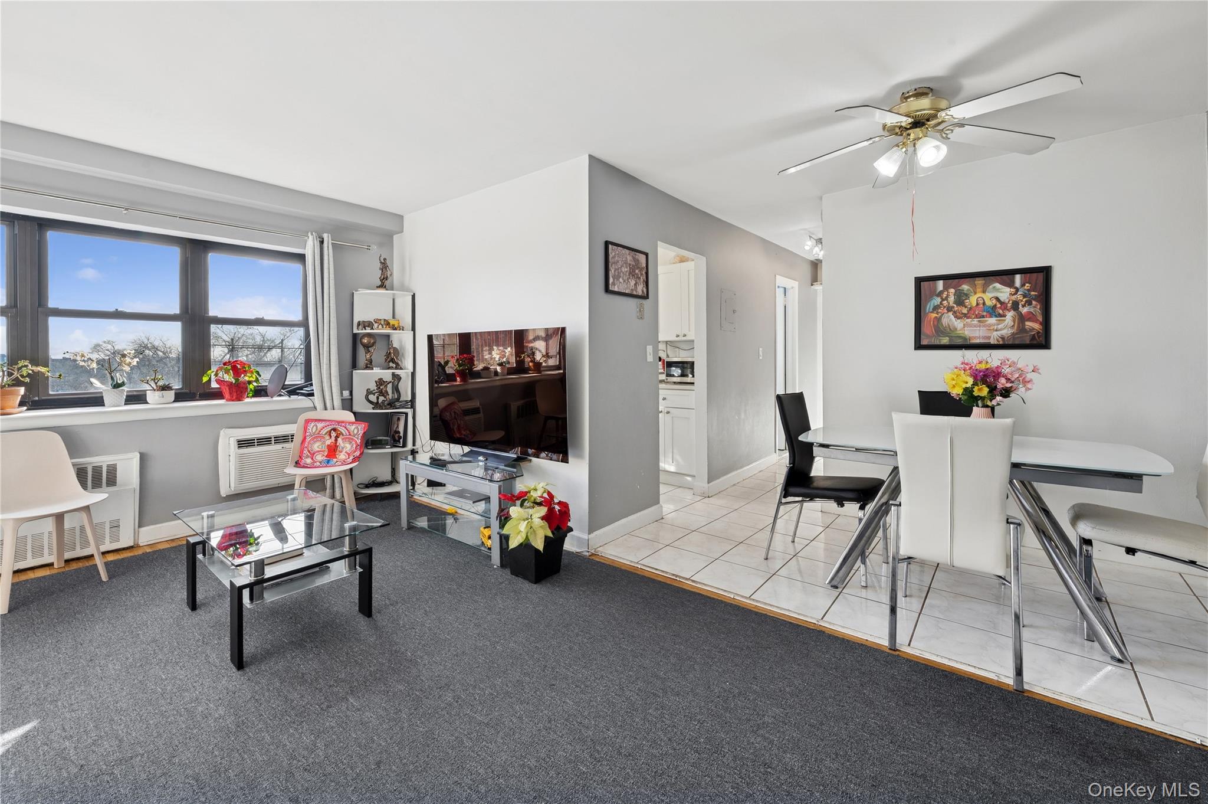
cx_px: 604
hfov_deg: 104.3
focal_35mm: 14
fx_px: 469
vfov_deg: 81.1
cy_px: 402
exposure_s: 1/40
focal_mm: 14
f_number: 11
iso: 200
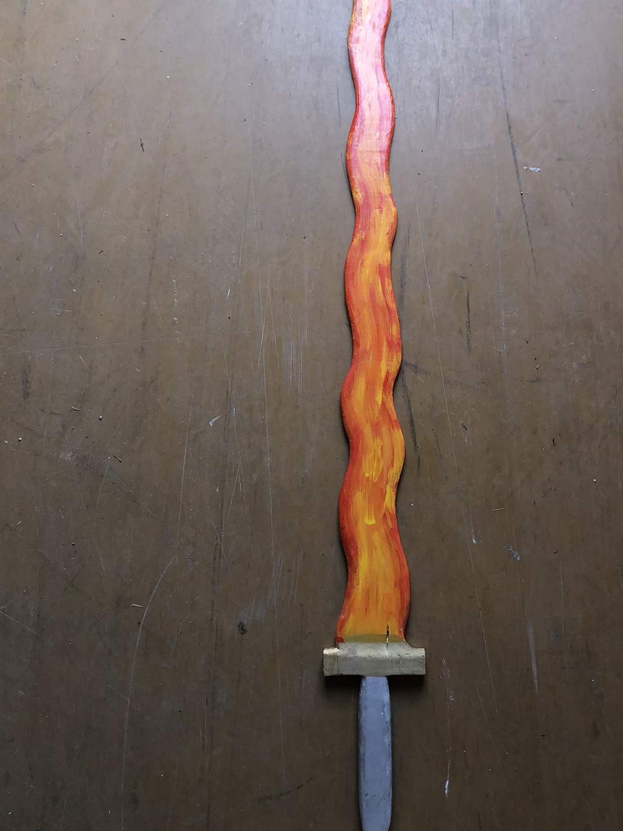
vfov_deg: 46.5
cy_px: 333
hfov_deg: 35.7
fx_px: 960
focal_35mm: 40
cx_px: 389
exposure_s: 1/120
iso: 50
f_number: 1.8
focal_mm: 4
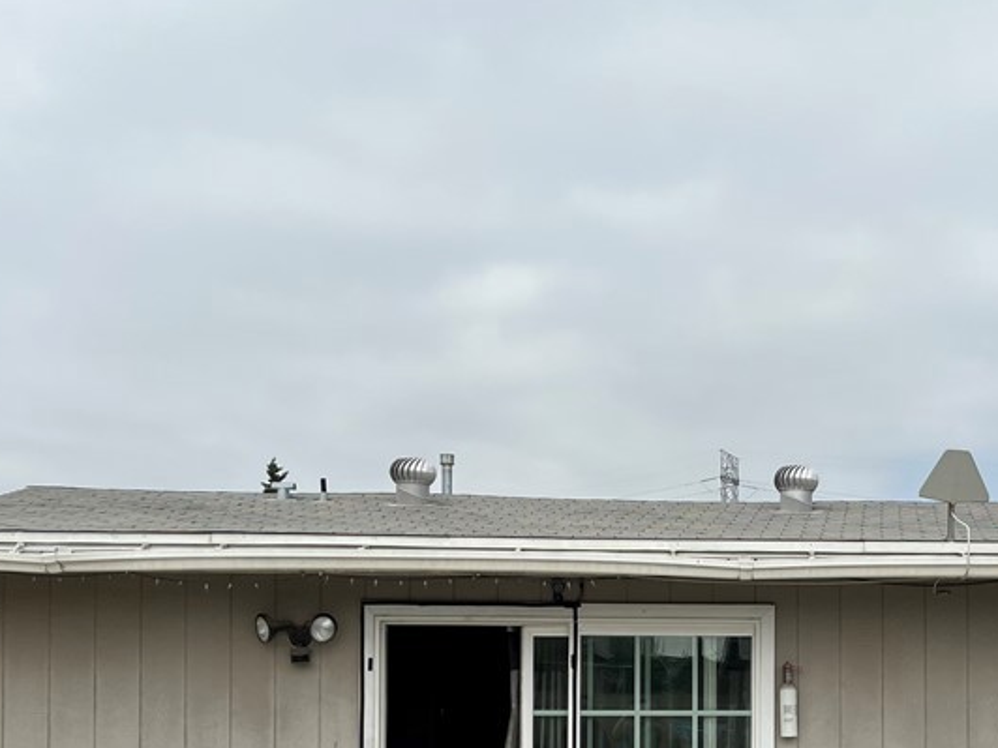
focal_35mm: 50
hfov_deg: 37.4
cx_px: 722
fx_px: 1442
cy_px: 679
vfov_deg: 28.0
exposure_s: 1/4484
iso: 50
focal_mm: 5.1
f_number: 1.6
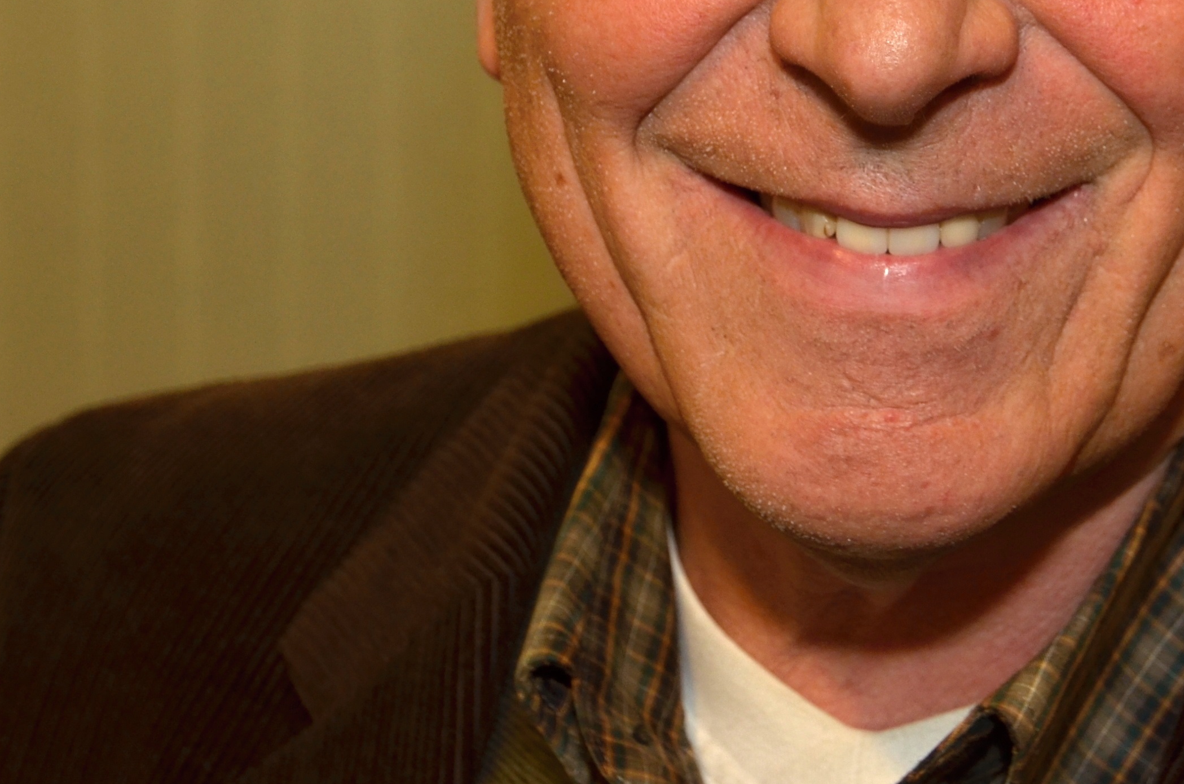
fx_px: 3583
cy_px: -47
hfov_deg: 18.6
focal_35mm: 109
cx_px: 930
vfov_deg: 12.3
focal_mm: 31
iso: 320
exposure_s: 1/60
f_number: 4.5
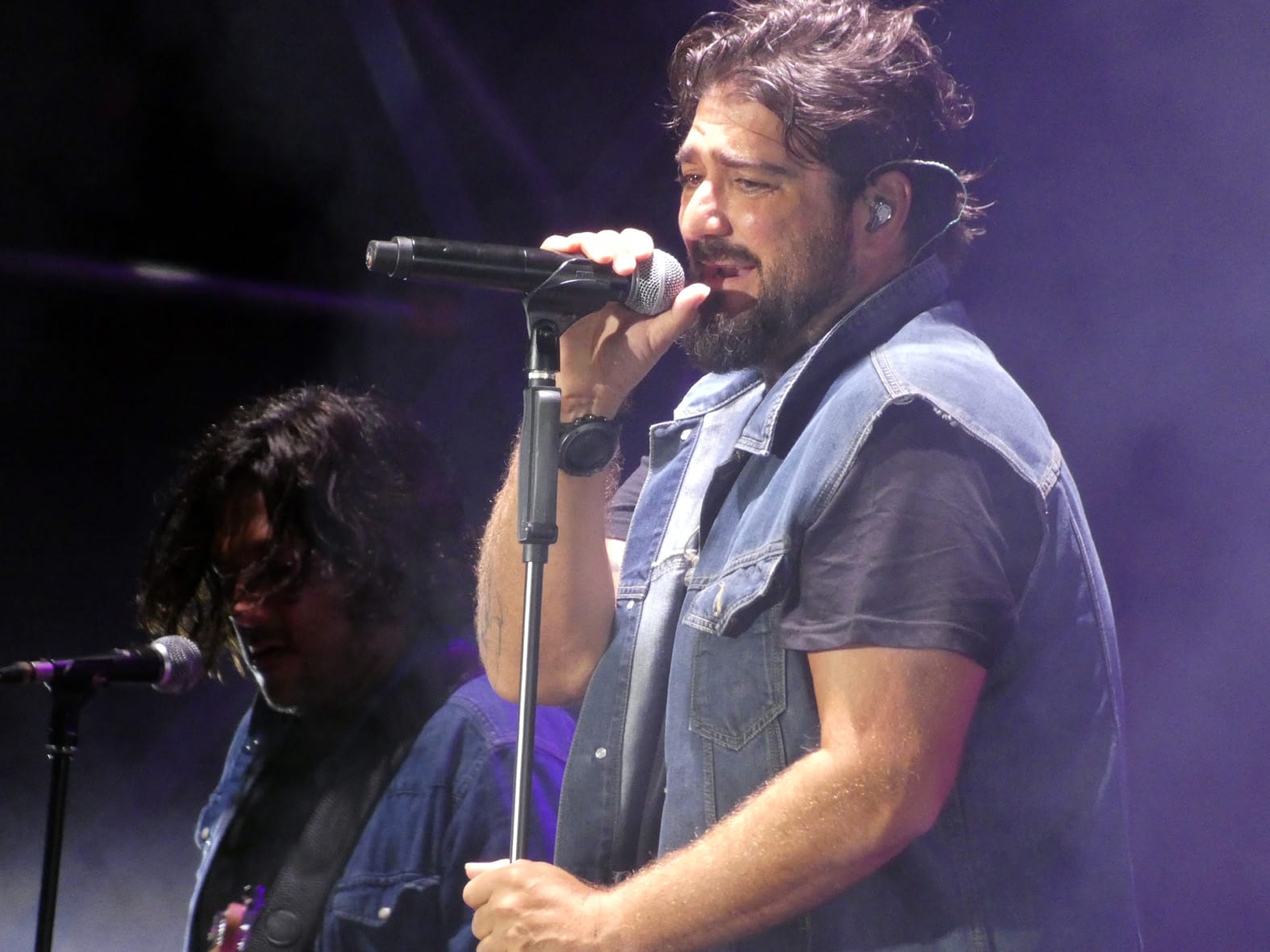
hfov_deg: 2.3
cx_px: 635
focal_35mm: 855
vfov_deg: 1.7
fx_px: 31366
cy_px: 476
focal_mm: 153.1
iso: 1000
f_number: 5.6
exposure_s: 1/125
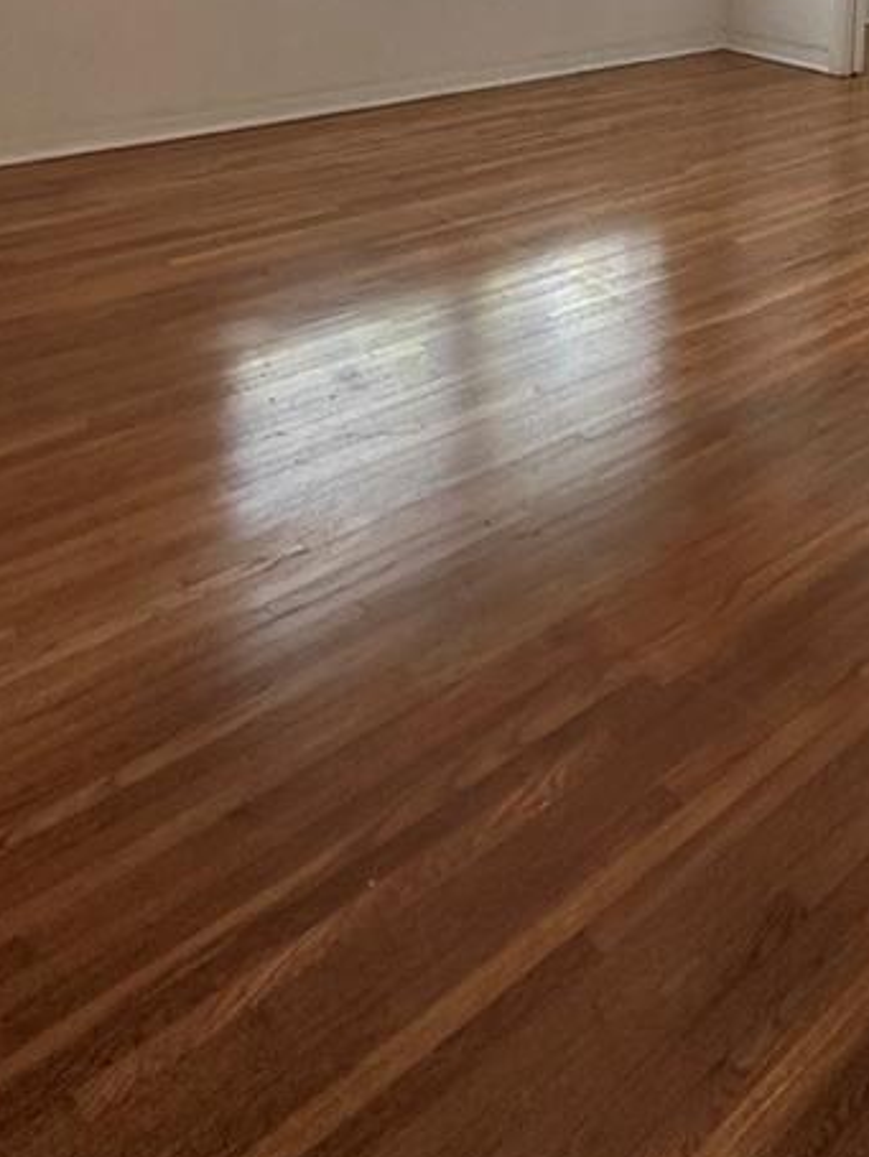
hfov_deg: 35.6
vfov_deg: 41.0
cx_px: 833
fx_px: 1237
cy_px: -92
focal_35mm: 37
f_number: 2.2
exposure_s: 1/120
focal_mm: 2.22
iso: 250
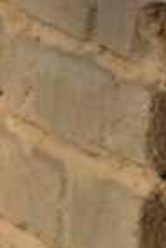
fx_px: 6148
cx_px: -330
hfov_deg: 1.5
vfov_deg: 2.3
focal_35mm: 889
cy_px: -144
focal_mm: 80
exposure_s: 1/1600
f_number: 4.5
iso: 800
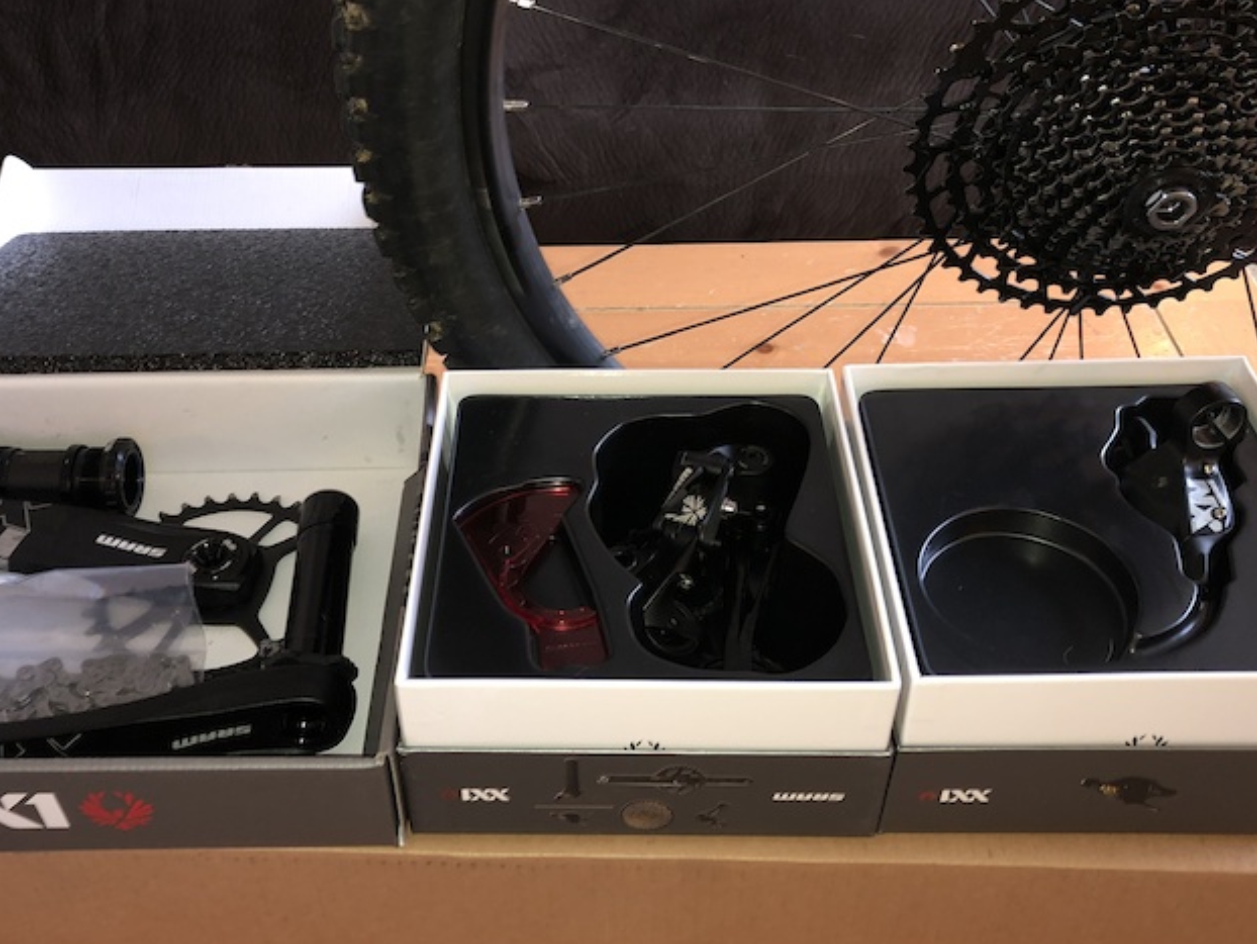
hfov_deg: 51.3
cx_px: 578
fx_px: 1308
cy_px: 404
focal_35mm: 36
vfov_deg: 39.6
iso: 50
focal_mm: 3.99
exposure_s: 1/4
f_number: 1.8
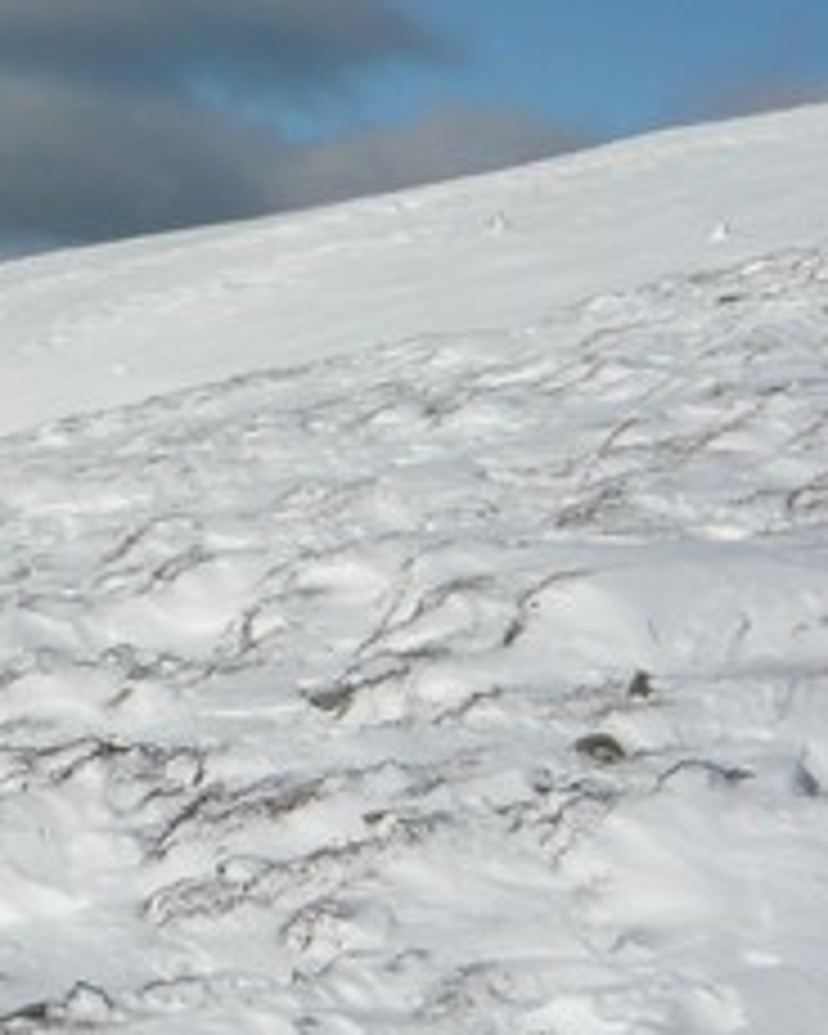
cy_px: -54
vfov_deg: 16.7
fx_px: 3431
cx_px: -468
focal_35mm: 112
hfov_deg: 12.9
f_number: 8
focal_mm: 5.5
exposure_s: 1/500
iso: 100
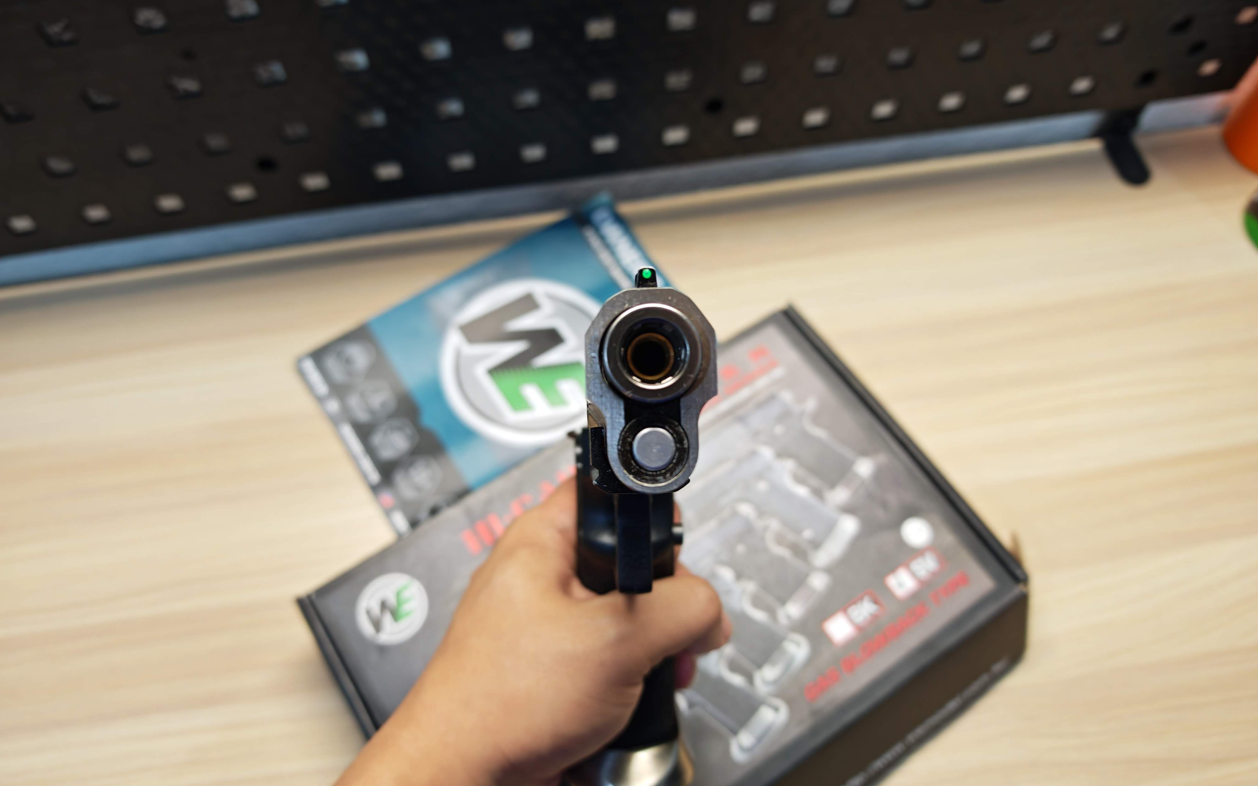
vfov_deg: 47.6
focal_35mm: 26
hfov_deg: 70.4
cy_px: 383
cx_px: 621
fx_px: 891
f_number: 2
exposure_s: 1/100
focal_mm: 6.83
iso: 200
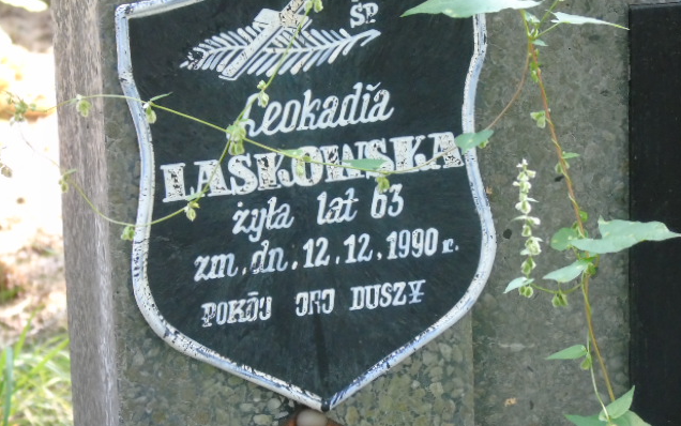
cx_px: 340
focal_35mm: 226
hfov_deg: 9.3
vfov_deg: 5.8
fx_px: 4196
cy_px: 201
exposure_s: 1/60
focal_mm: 38
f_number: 4.7
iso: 800
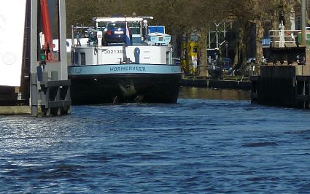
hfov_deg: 3.4
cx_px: 269
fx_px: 5223
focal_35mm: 618
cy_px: -82
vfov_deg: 2.1
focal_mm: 39.7
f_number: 5.6
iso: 80
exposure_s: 1/400
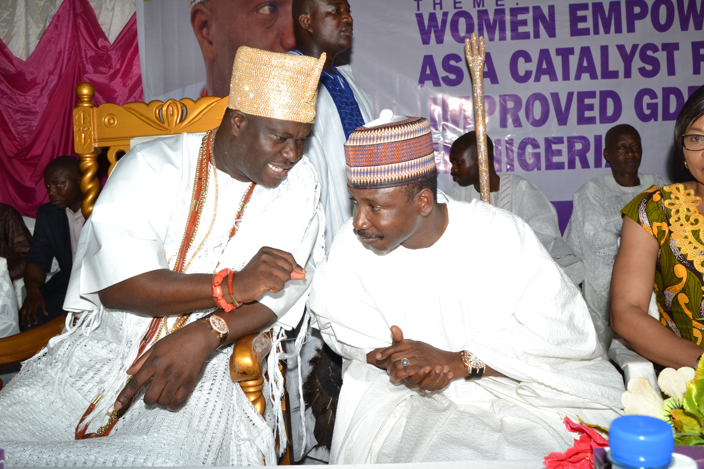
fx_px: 704
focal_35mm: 36
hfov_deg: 53.1
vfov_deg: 36.9
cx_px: 352
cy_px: 234
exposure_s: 1/80
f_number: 9
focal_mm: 24
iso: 800
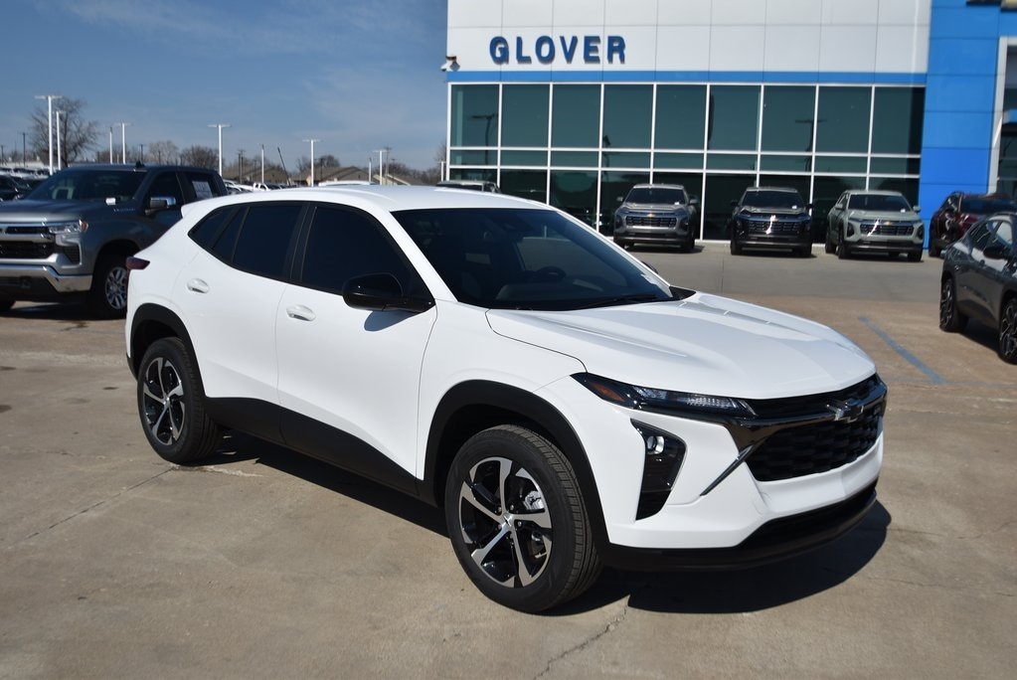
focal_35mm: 36
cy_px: 340
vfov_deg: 36.9
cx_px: 508
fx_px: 1018
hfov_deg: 53.1
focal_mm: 24
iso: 100
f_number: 4.5
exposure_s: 1/2000
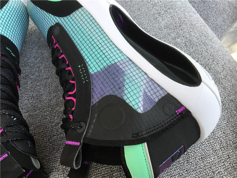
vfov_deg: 45.4
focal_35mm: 31
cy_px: 89
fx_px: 212
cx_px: 118
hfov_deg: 58.4
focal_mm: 3.3
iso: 25
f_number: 2.4
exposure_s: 1/116
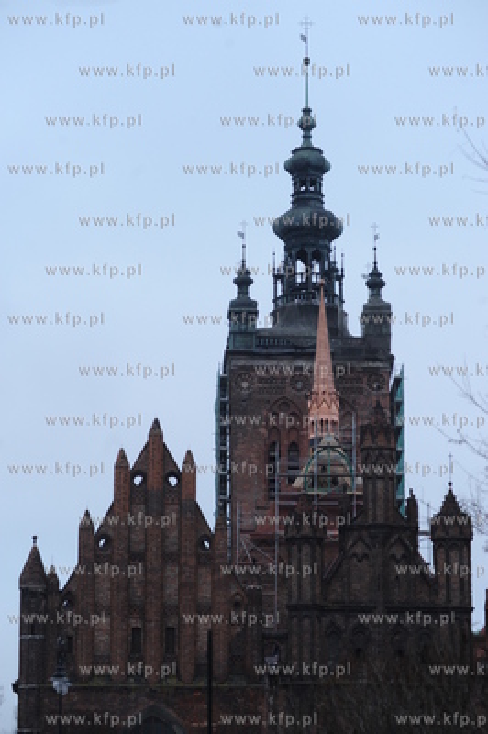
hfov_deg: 13.7
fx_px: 2037
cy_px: 367
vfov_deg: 20.4
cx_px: 244
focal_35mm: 100
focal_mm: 100
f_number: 4.5
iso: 1000
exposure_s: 1/100
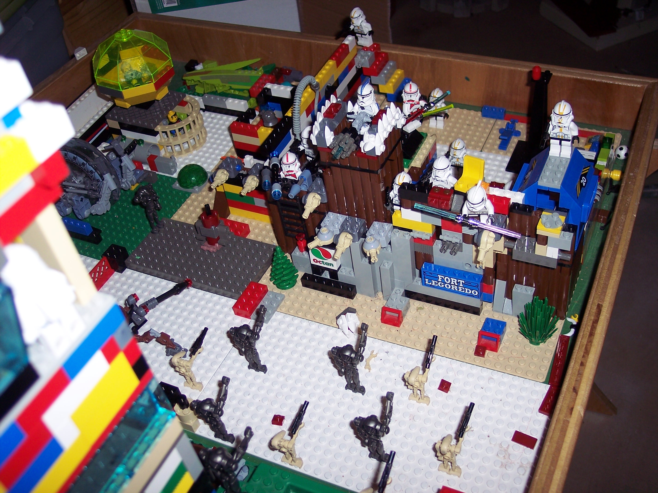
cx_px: 329
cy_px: 246
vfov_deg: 36.8
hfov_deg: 47.9
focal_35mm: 39
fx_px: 741
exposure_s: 1/60
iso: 100
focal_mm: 8
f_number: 2.8
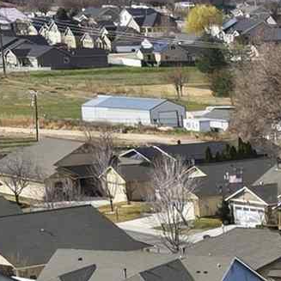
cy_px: 572
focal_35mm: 199
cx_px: 704
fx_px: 1828
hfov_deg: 8.0
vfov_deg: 8.3
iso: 160
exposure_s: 1/3200
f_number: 1.8
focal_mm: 8.7
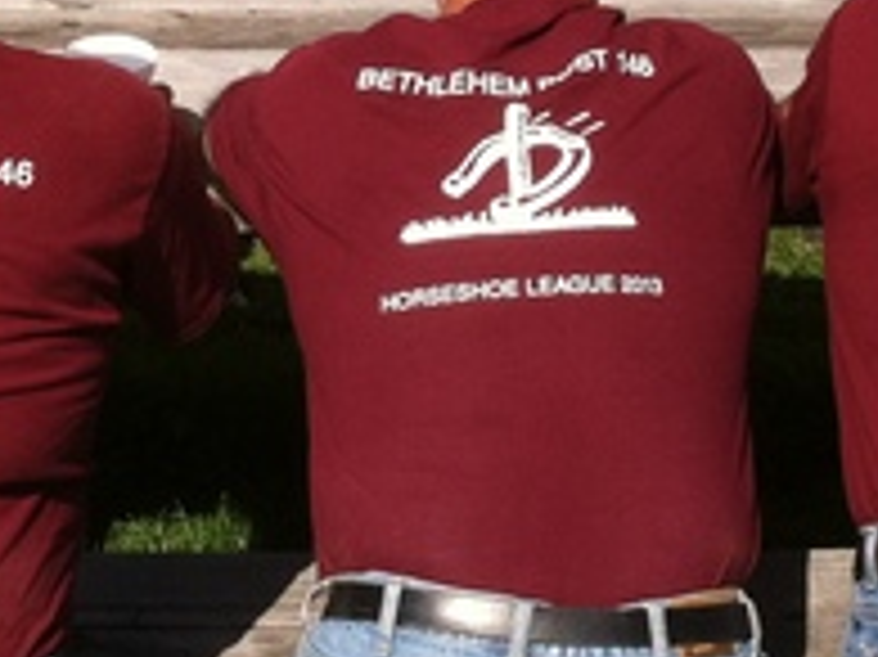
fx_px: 3270
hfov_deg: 15.3
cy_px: 9
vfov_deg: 11.4
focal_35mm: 129
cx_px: 500
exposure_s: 1/1154
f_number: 2.8
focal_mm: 3.85
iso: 80
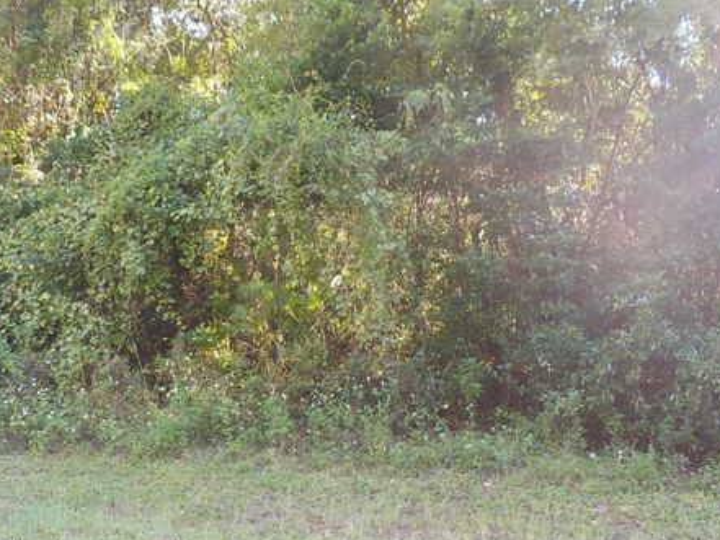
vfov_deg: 41.8
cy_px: 278
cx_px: 341
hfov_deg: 53.9
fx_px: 707
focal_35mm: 34
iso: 125
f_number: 3.3
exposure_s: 1/40
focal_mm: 4.1
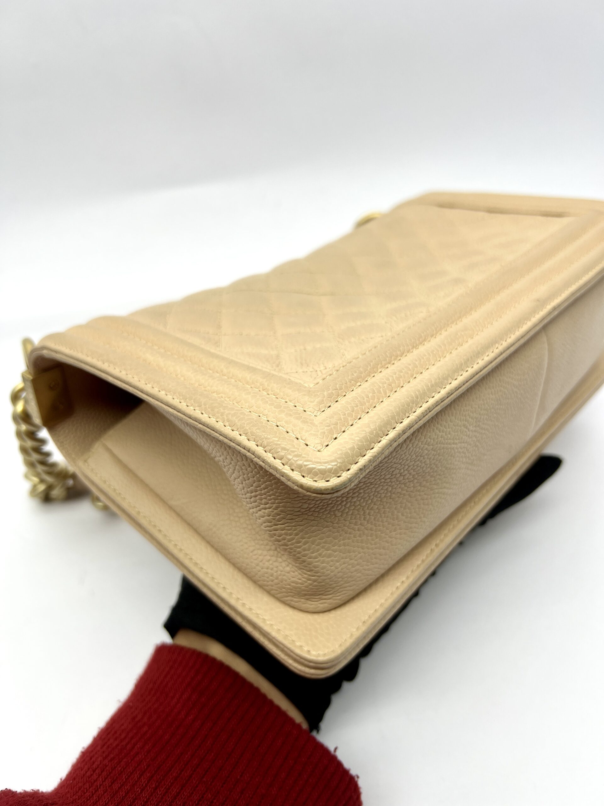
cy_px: 403
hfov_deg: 53.1
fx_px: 605
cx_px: 302
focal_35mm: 26
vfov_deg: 67.3
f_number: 1.5
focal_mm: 5.7
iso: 40
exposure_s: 1/209
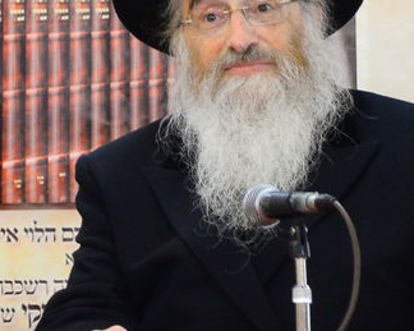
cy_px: -19
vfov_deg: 2.2
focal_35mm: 689
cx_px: -288
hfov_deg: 2.8
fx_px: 8440
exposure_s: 1/60
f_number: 5.6
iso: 2500
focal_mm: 170
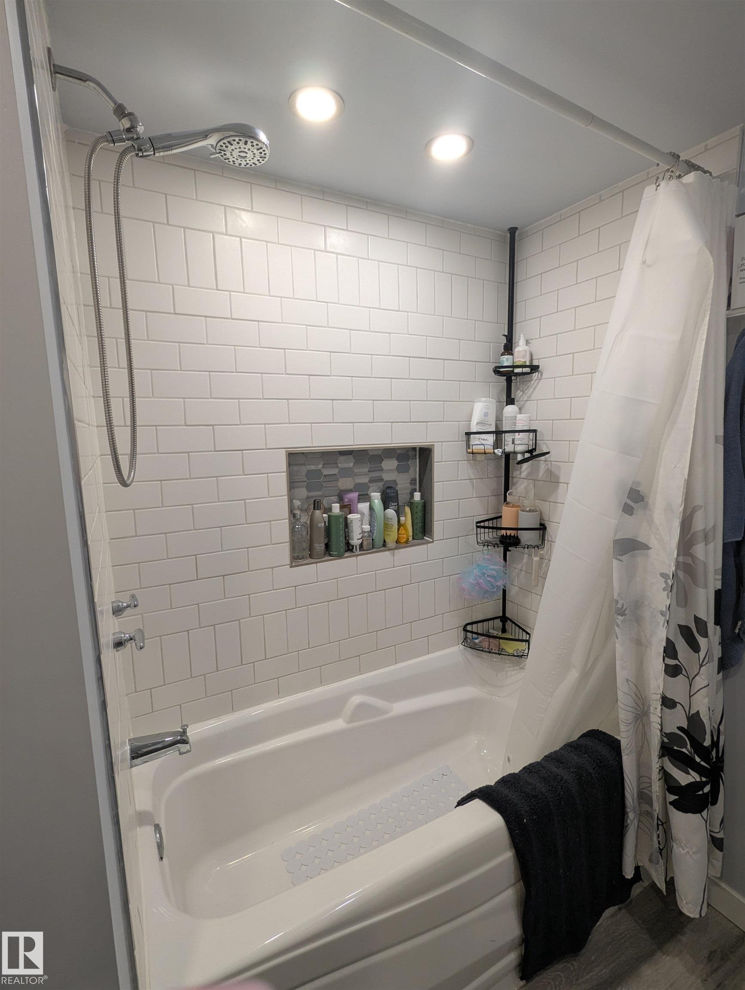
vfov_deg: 94.4
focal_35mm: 16
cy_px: 495
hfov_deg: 78.2
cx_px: 372
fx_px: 458
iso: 52
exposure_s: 1/30
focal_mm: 2.35
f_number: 2.2
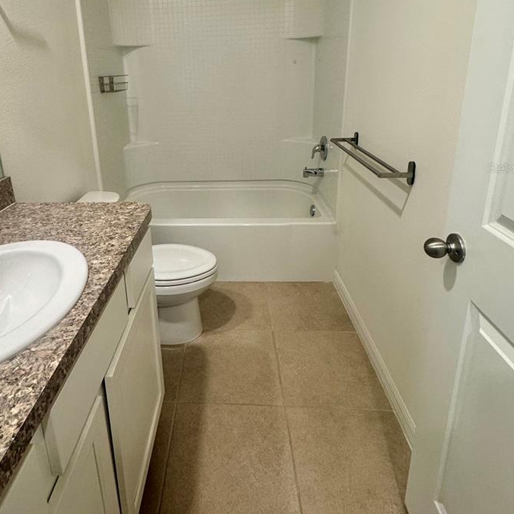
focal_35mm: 22
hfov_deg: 68.8
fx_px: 370
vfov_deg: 67.5
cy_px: 168
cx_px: 200
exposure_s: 1/60
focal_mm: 2.22
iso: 200
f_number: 2.2
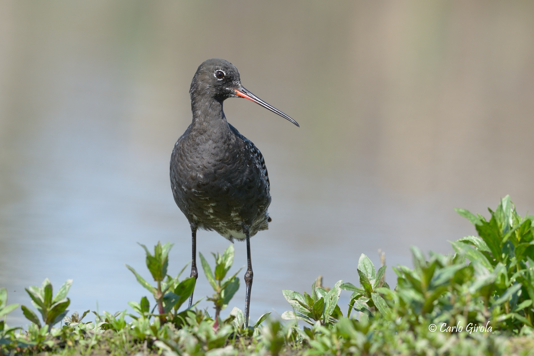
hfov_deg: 3.4
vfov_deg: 2.3
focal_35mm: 600
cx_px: 267
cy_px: 178
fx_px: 8899
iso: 800
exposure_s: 1/1000
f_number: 9
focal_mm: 600
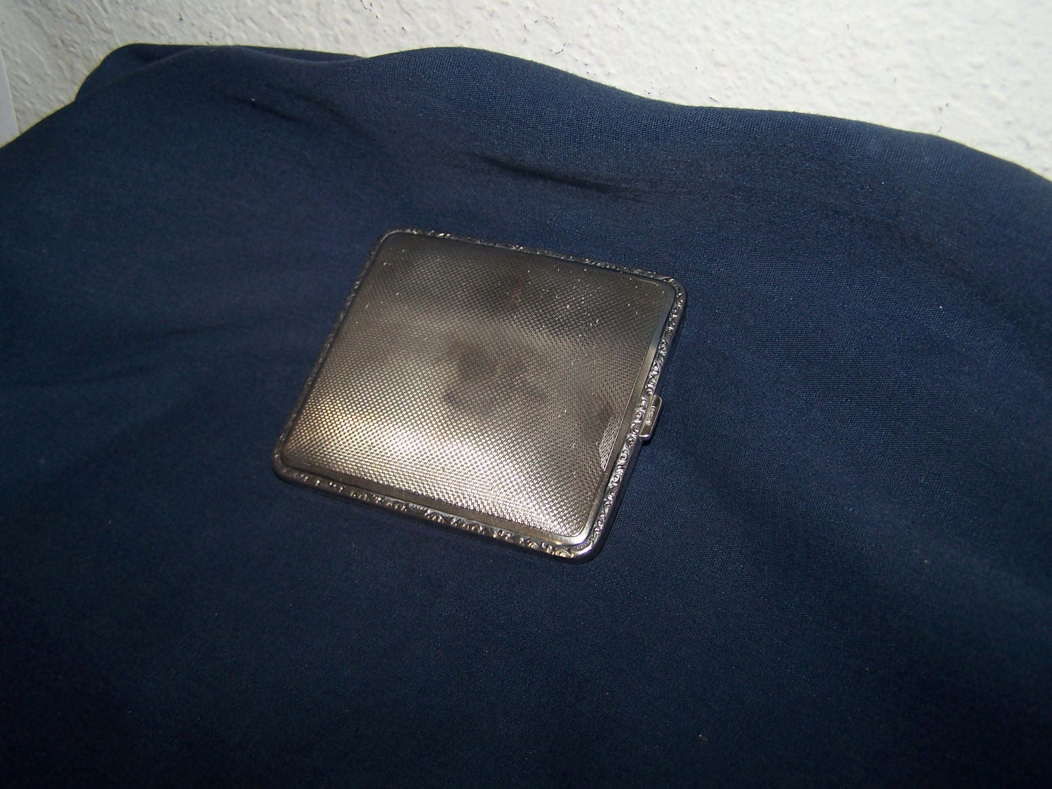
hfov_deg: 49.0
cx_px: 526
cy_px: 394
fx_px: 1155
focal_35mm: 38
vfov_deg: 37.7
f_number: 2.8
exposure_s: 1/60
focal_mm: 6.3
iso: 80
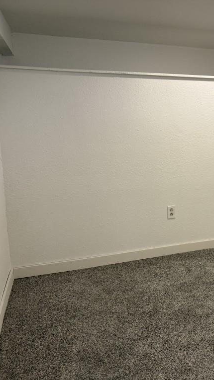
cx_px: 195
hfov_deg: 32.0
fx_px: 353
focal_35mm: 35
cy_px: 190
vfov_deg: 56.6
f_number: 1.78
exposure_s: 1/60
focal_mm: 6.76
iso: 250
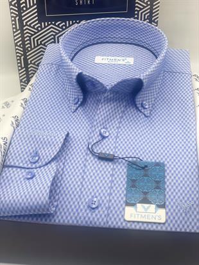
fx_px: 398
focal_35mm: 52
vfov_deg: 36.8
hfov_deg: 28.0
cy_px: 132
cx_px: 100
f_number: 2
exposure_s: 1/122
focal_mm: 6
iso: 32
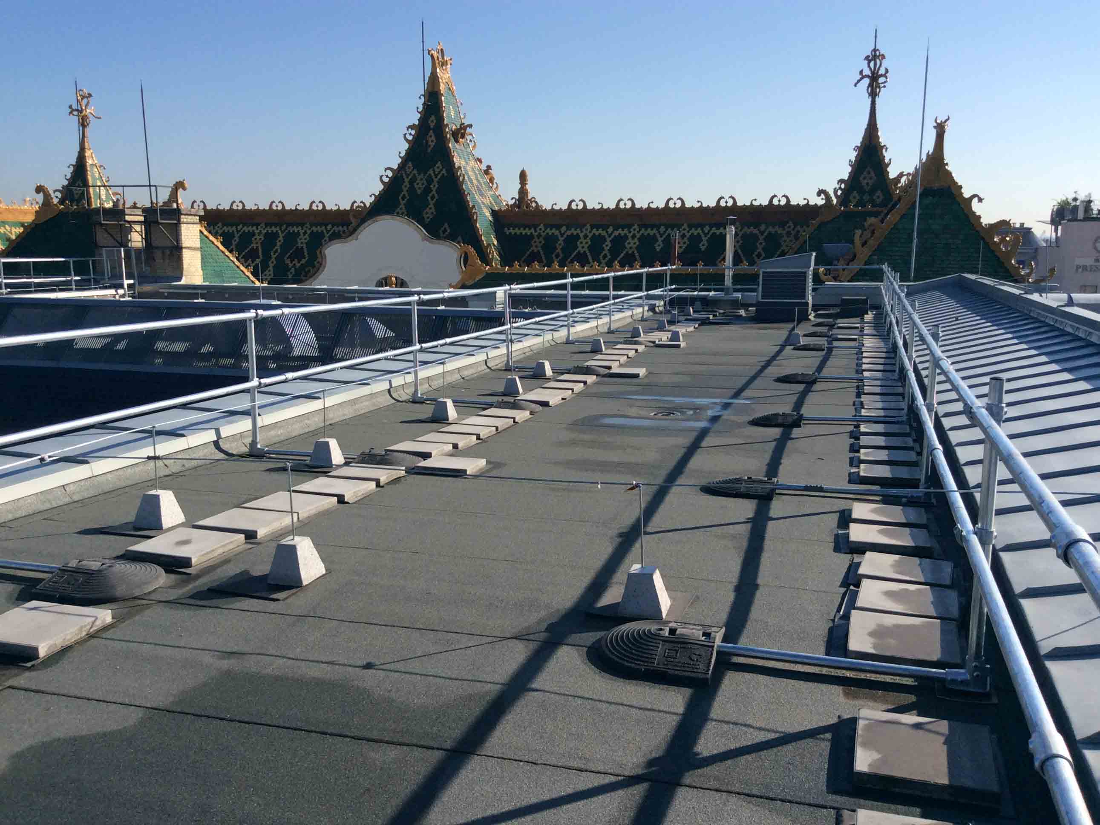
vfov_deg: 44.2
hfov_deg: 56.8
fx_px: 1017
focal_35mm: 32
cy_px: 412
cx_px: 550
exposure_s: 1/1634
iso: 32
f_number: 2.4
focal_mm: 3.3
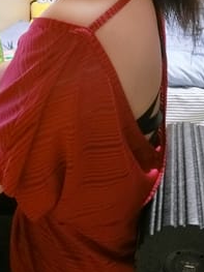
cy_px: 39
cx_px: 81
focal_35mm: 44
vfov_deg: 40.4
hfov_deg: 32.7
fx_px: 346
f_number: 2.8
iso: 640
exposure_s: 1/20
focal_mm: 4.58
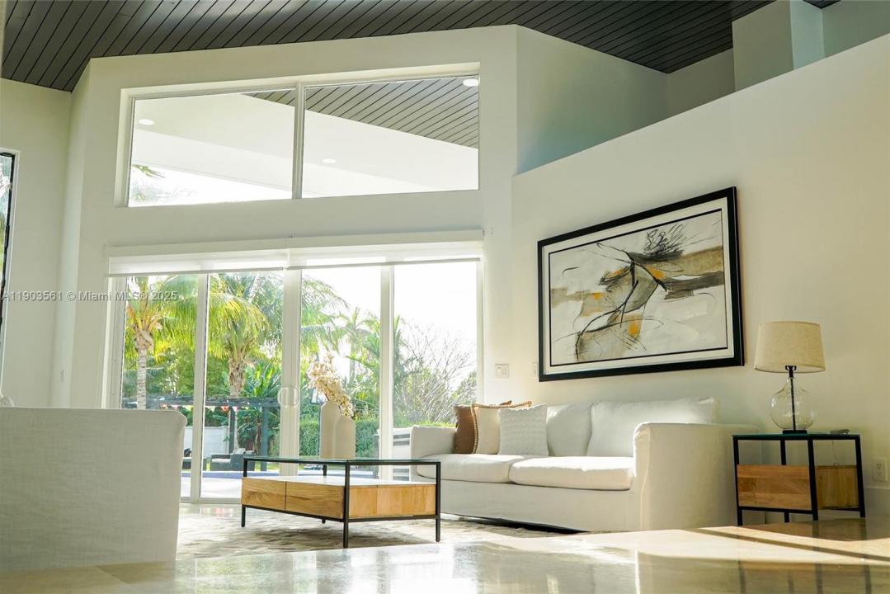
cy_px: 297
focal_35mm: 36
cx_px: 445
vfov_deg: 36.9
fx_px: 890
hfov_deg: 53.1
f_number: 5
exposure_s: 1/400
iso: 640
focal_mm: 24
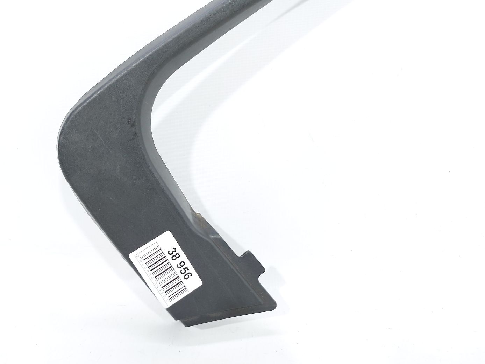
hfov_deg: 71.6
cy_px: 182
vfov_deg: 56.8
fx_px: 336
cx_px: 242
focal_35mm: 24
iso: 125
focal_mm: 5.23
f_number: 1.8
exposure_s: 1/50
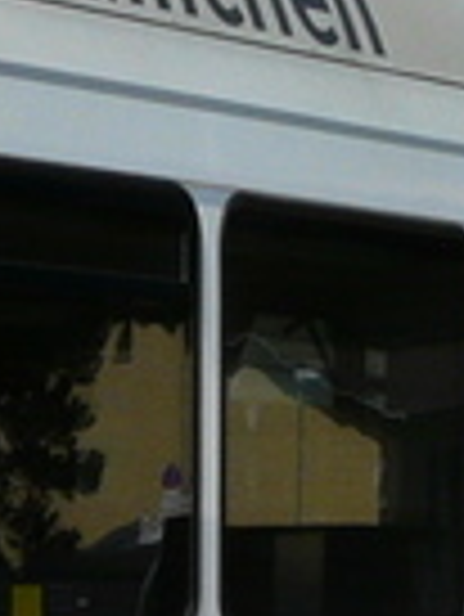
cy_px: 400
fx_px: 4568
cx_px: 162
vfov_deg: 7.7
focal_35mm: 256
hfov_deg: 5.8
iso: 100
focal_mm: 5.7
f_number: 6.3
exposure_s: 1/400
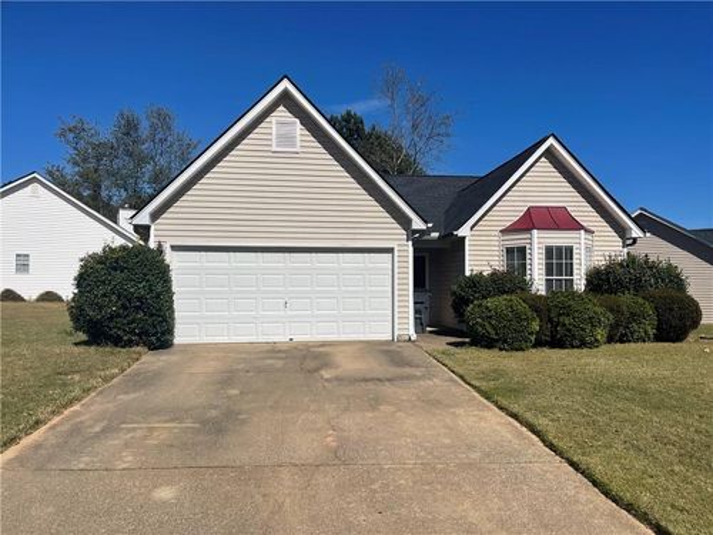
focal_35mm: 25
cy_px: 268
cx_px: 356
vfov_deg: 54.9
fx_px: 515
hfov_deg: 69.4
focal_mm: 5.1
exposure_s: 1/8547
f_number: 1.6
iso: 32
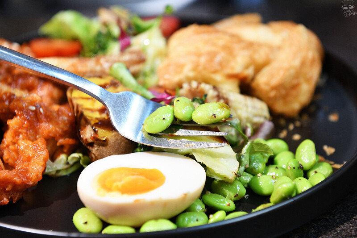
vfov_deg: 19.4
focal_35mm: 70
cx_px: 178
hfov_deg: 28.8
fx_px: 694
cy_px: 119
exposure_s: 1/80
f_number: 5.6
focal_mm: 70
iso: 1600
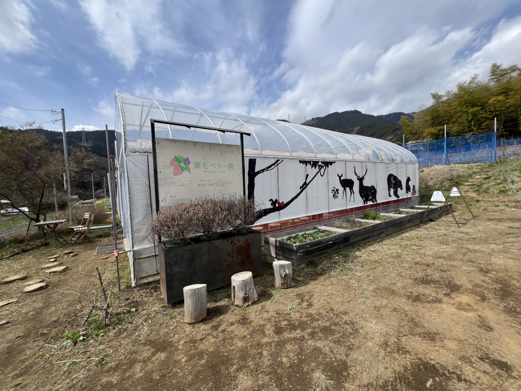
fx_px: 196
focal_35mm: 13
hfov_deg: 106.2
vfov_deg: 89.9
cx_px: 260
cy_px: 196
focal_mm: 1.57
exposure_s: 1/1698
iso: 32
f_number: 1.8
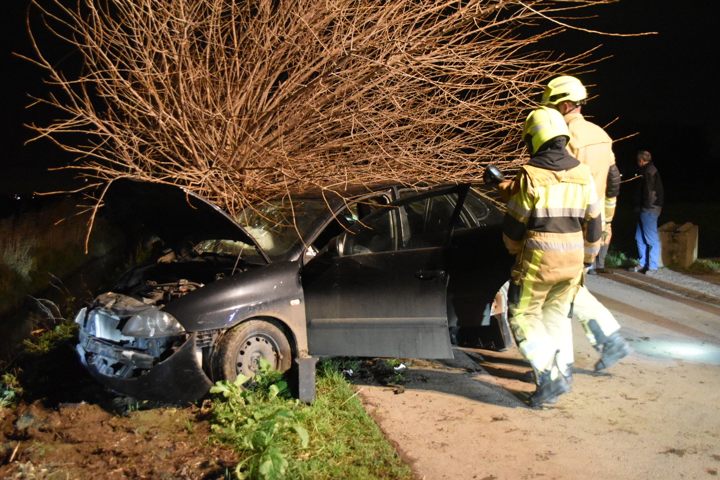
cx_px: 352
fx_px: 740
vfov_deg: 35.9
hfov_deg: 51.9
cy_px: 236
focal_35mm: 37
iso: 5600
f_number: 2.8
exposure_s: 1/60
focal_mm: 24
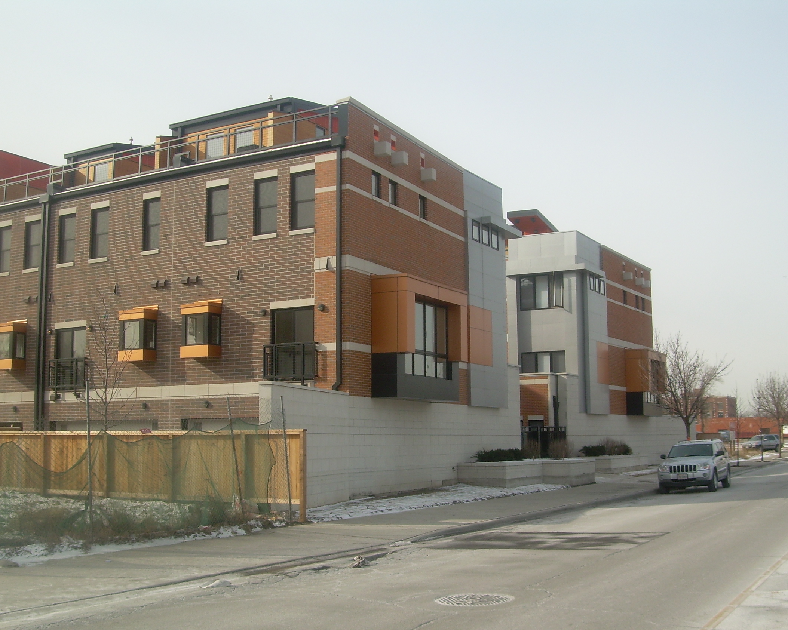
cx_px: 376
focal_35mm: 40
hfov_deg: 45.8
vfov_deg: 37.3
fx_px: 933
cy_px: 316
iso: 50
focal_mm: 6.3
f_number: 4.6
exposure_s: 1/386
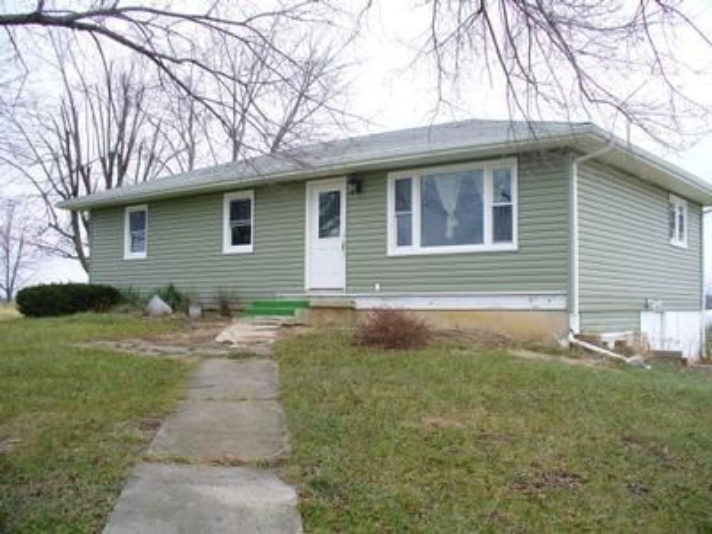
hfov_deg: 50.1
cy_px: 267
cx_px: 356
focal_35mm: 37
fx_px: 761
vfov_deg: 38.7
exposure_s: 1/160
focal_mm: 6.1
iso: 80
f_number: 2.8
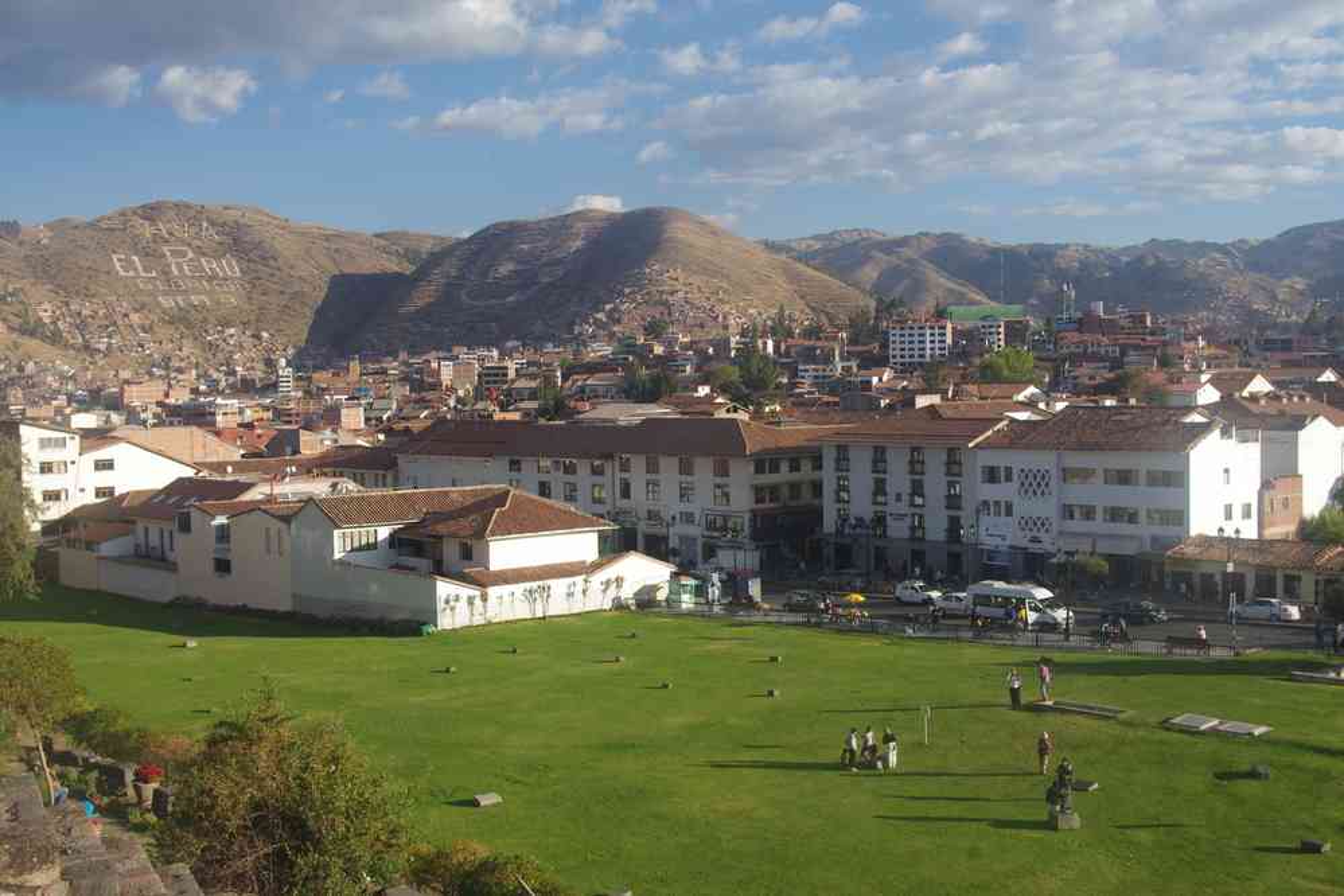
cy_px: 448
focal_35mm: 42
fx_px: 1568
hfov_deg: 46.4
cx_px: 672
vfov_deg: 31.9
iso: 200
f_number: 11
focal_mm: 28
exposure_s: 1/60
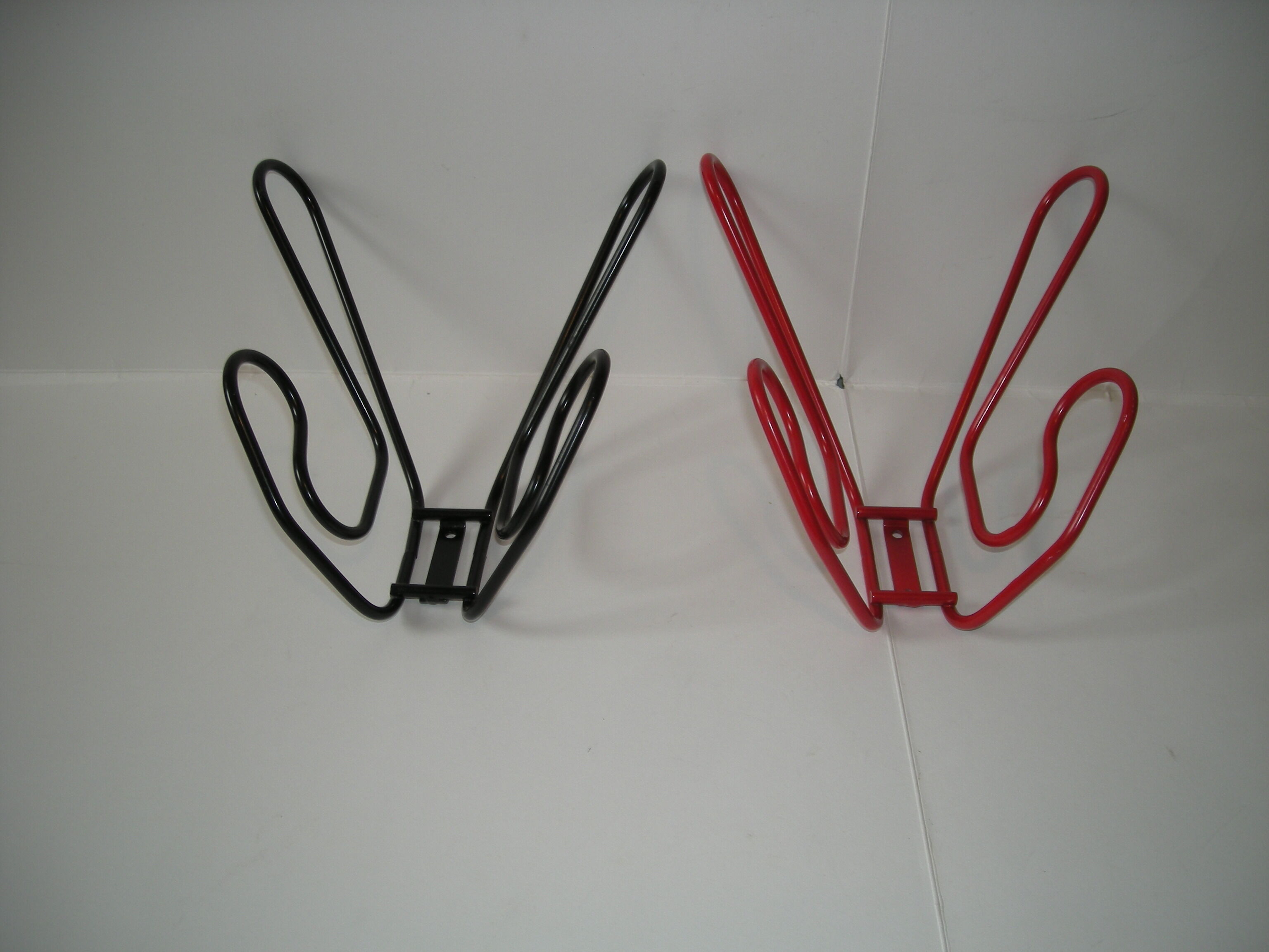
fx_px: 1283
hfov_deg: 52.6
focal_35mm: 35
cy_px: 476
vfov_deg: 40.7
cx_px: 634
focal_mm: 5.7
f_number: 2.8
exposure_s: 1/53.1
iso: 50
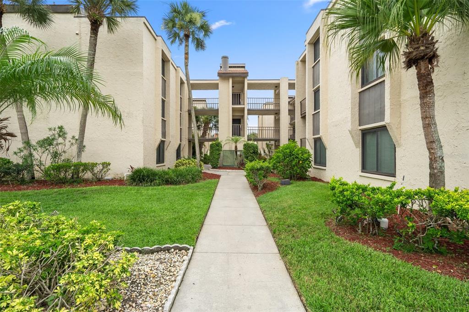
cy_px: 156
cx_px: 234
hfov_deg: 93.3
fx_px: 221
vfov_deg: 70.4
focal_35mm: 17
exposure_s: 1/1000
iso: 800
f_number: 8
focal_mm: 17
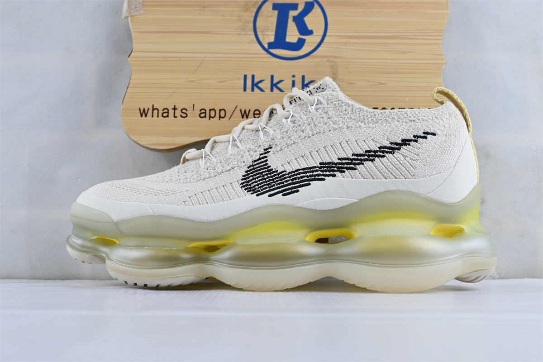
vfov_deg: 29.4
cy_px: 181
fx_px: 690
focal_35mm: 46
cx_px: 272
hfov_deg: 43.0
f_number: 4.8
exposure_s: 1/50
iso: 100
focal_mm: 30.5
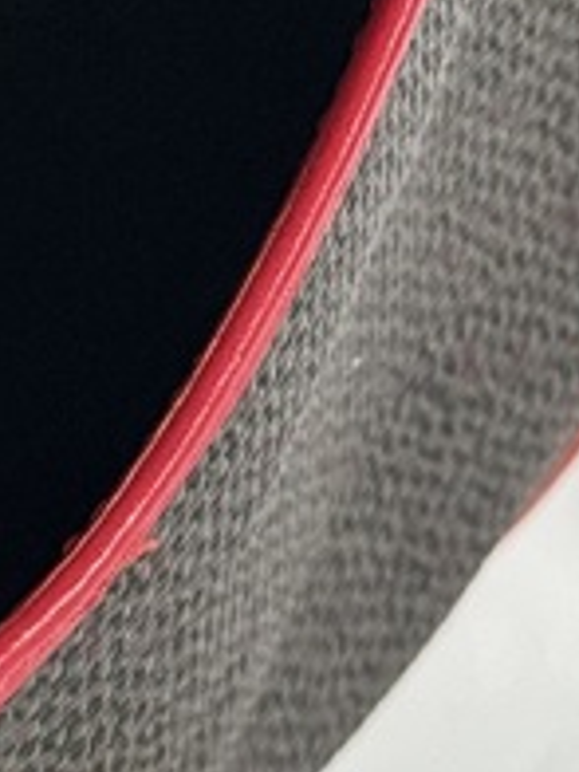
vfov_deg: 9.9
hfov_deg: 7.6
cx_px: 32
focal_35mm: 196
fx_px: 4371
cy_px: -295
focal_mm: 6.76
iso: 400
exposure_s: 1/40
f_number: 1.78
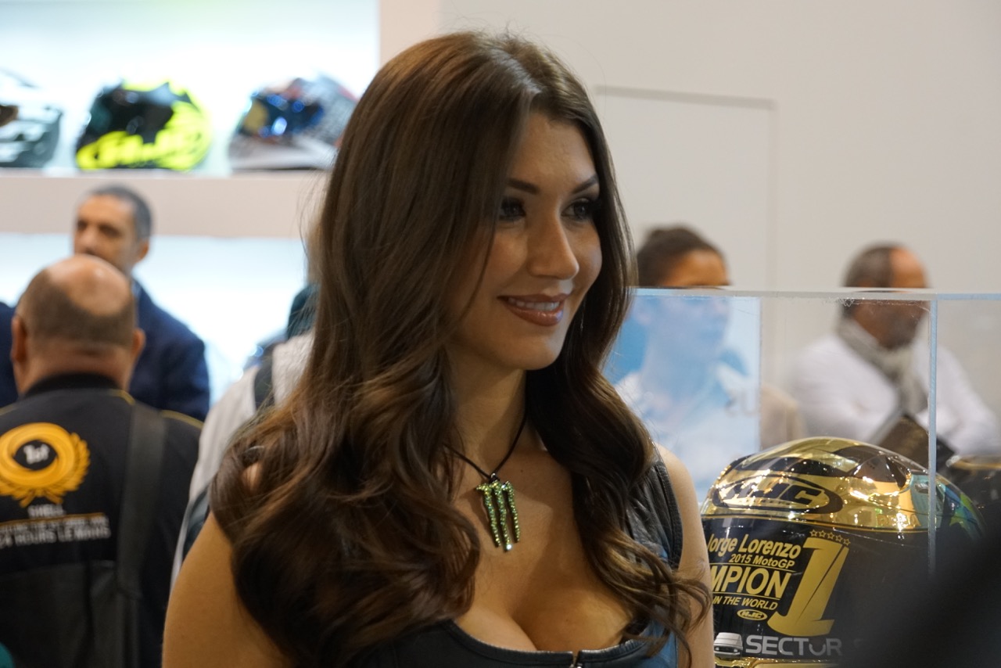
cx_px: 500
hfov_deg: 15.9
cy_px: 334
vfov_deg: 10.6
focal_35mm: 129
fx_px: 3587
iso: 3200
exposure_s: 1/160
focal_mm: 86
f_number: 5.6
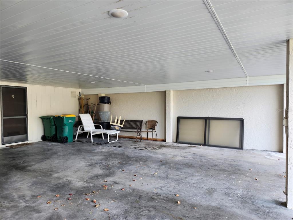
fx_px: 195
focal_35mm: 23
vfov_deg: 58.9
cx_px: 146
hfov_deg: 73.9
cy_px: 110
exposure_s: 1/120
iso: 100
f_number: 1.8
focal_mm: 5.54
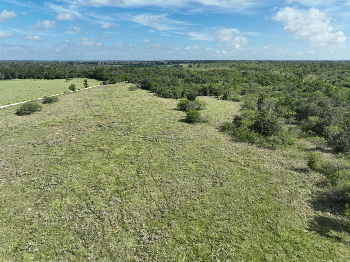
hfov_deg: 71.6
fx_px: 243
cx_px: 175
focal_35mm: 24
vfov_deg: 56.8
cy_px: 131
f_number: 2.8
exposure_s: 1/1600
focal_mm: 12.29
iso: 100
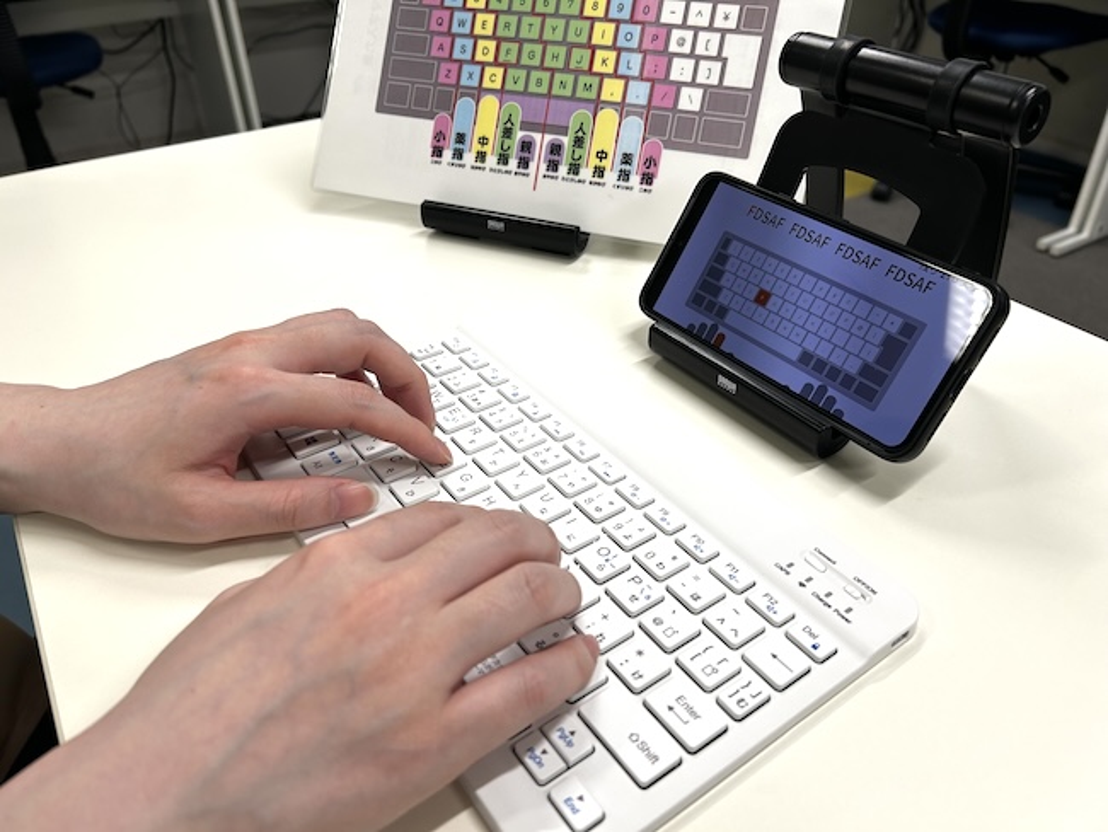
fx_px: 833
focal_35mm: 26
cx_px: 554
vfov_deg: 53.1
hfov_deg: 67.3
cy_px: 416
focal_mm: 5.7
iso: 64
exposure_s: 1/100
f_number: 1.5
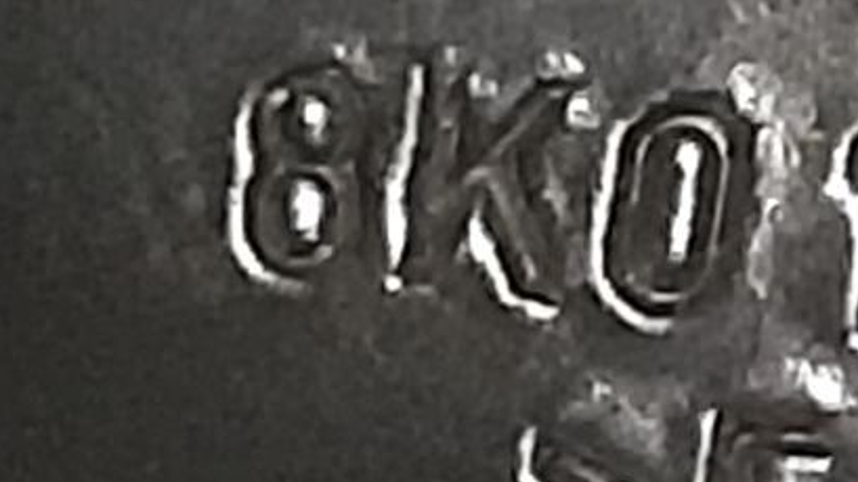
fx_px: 3230
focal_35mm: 142
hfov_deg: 14.9
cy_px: 319
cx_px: 818
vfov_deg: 8.5
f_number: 1.7
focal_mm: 3.93
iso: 500
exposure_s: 1/25
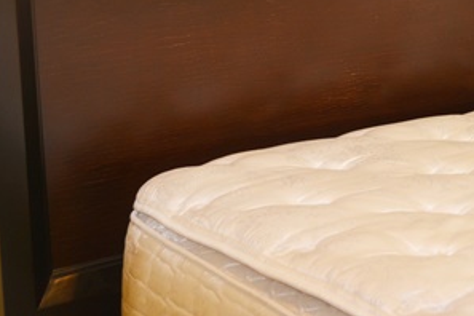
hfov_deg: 19.0
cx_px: 401
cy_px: -2
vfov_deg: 12.8
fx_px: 1396
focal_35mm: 106
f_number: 5
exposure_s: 1/60
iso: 450
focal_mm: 35
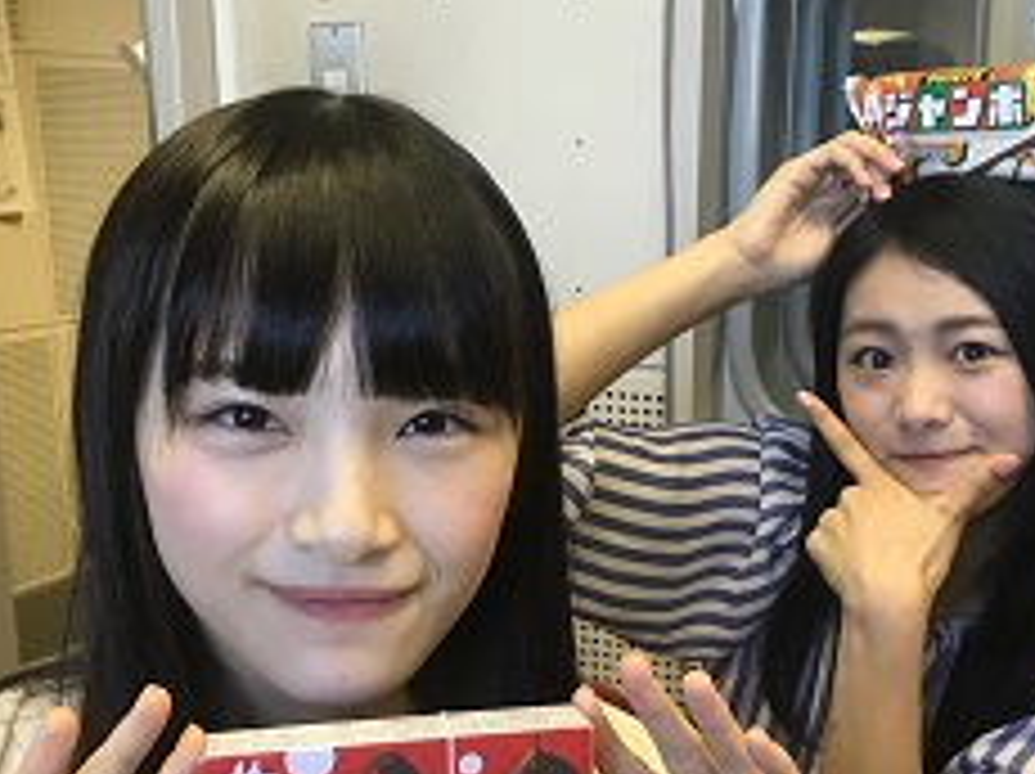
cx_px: 580
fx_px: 1493
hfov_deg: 38.2
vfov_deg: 28.5
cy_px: 605
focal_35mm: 50
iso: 32
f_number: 1.8
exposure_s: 1/25
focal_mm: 3.99
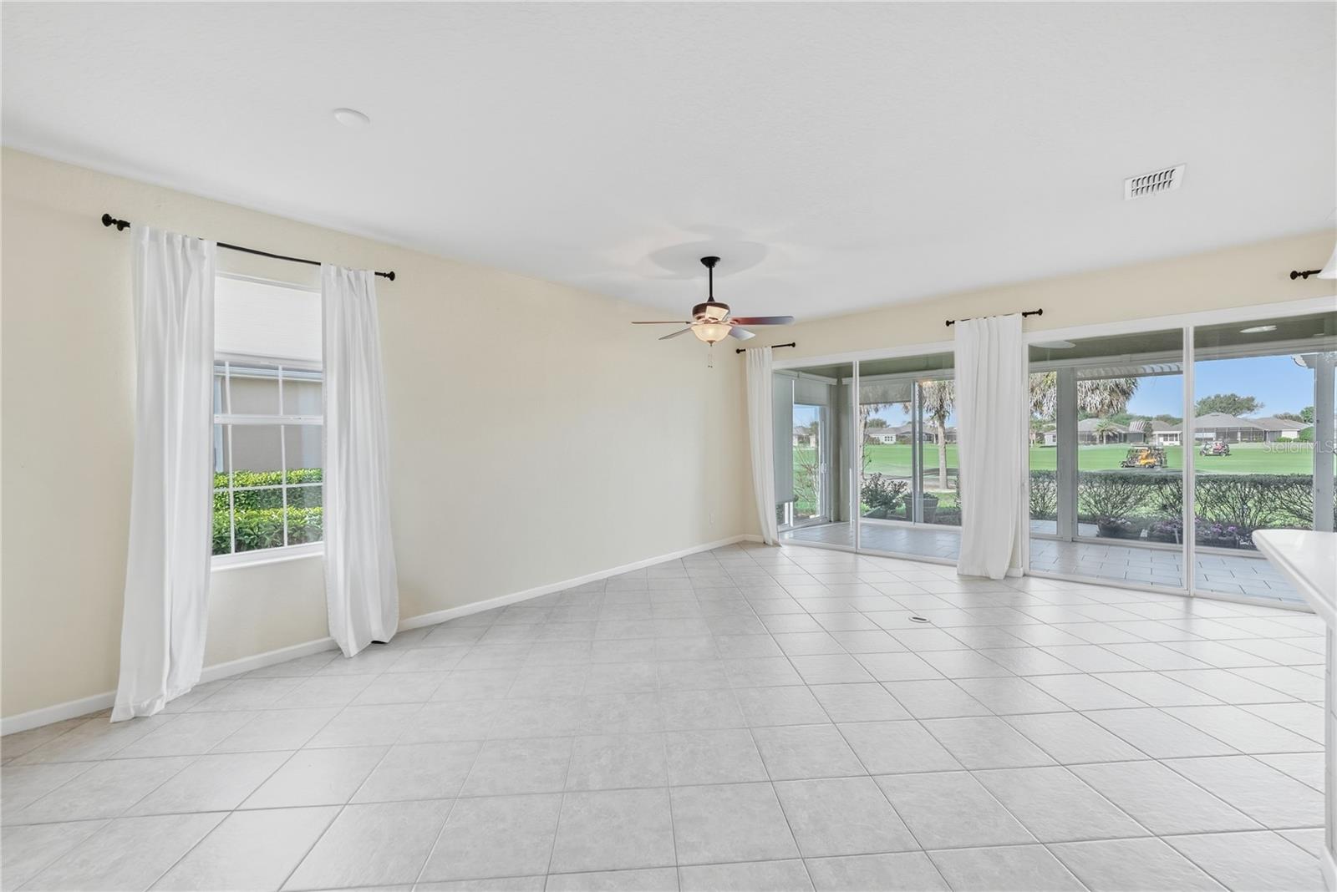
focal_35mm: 14
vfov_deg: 81.3
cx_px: 668
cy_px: 446
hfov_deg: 104.2
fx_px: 520
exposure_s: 1/2000
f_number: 4
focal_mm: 14
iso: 1000
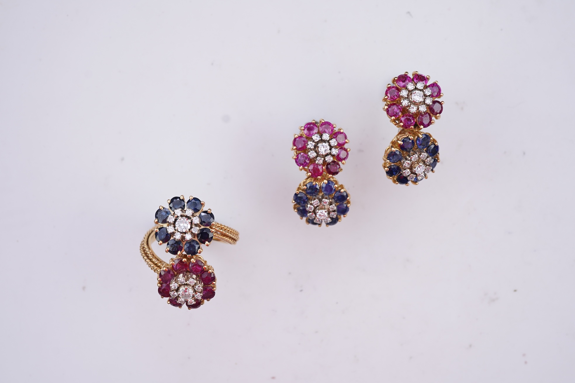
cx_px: 288
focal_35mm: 45
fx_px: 719
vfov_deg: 29.9
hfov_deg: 43.6
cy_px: 192
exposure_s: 1/20
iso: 200
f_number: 14
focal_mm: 30
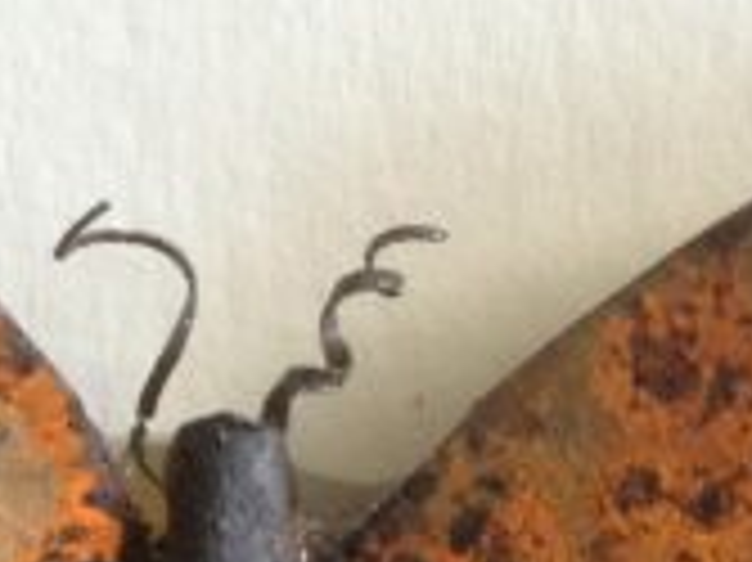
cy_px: 607
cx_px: 198
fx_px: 3300
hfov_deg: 13.0
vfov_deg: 9.7
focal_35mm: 152
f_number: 2.4
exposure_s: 1/20
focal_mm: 4.12
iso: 64
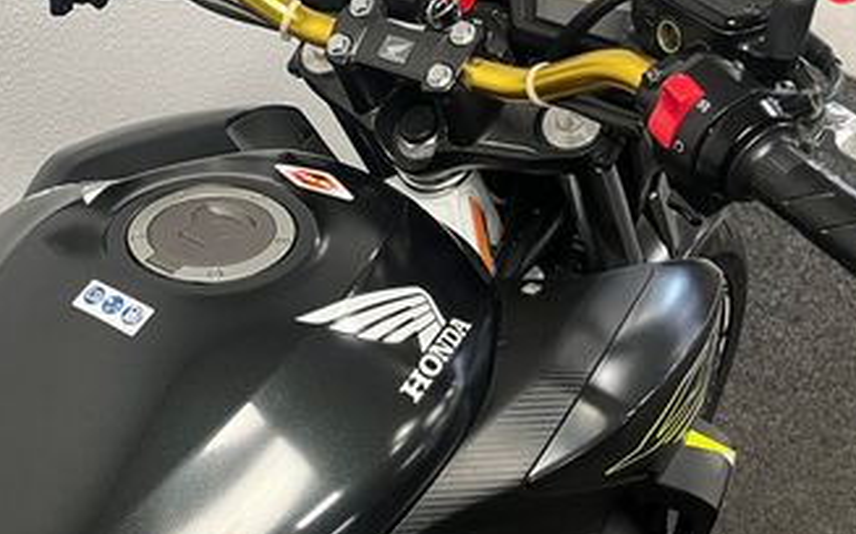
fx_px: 1259
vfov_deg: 23.8
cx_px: 267
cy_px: 364
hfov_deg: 37.0
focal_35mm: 54
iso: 100
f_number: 1.6
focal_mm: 5.1
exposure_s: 1/50
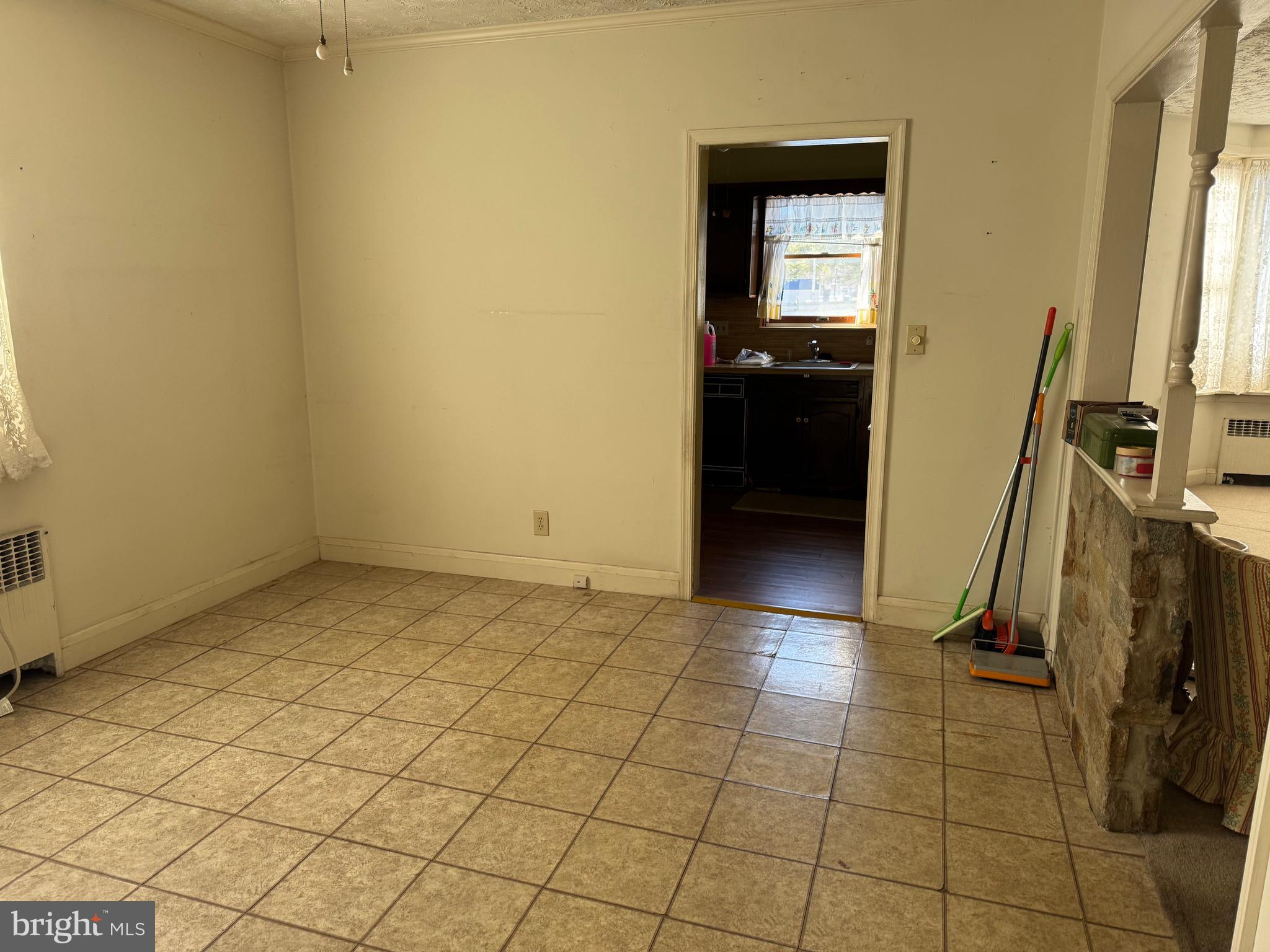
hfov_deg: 71.6
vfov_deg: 56.8
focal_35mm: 24
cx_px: 635
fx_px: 881
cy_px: 476
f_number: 1.78
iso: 125
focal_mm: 6.76
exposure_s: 1/121
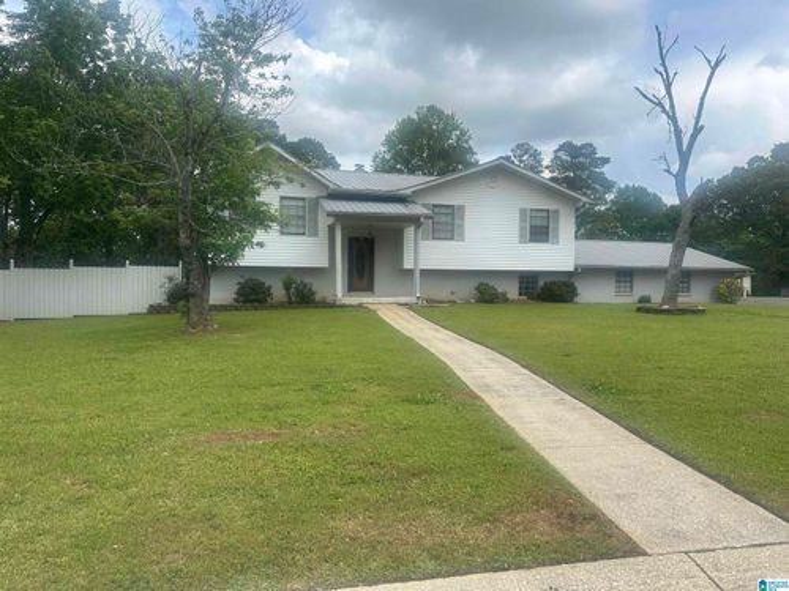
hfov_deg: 71.6
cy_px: 296
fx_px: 547
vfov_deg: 56.8
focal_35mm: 24
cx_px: 394
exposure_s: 1/2809
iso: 80
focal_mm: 6.86
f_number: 1.78
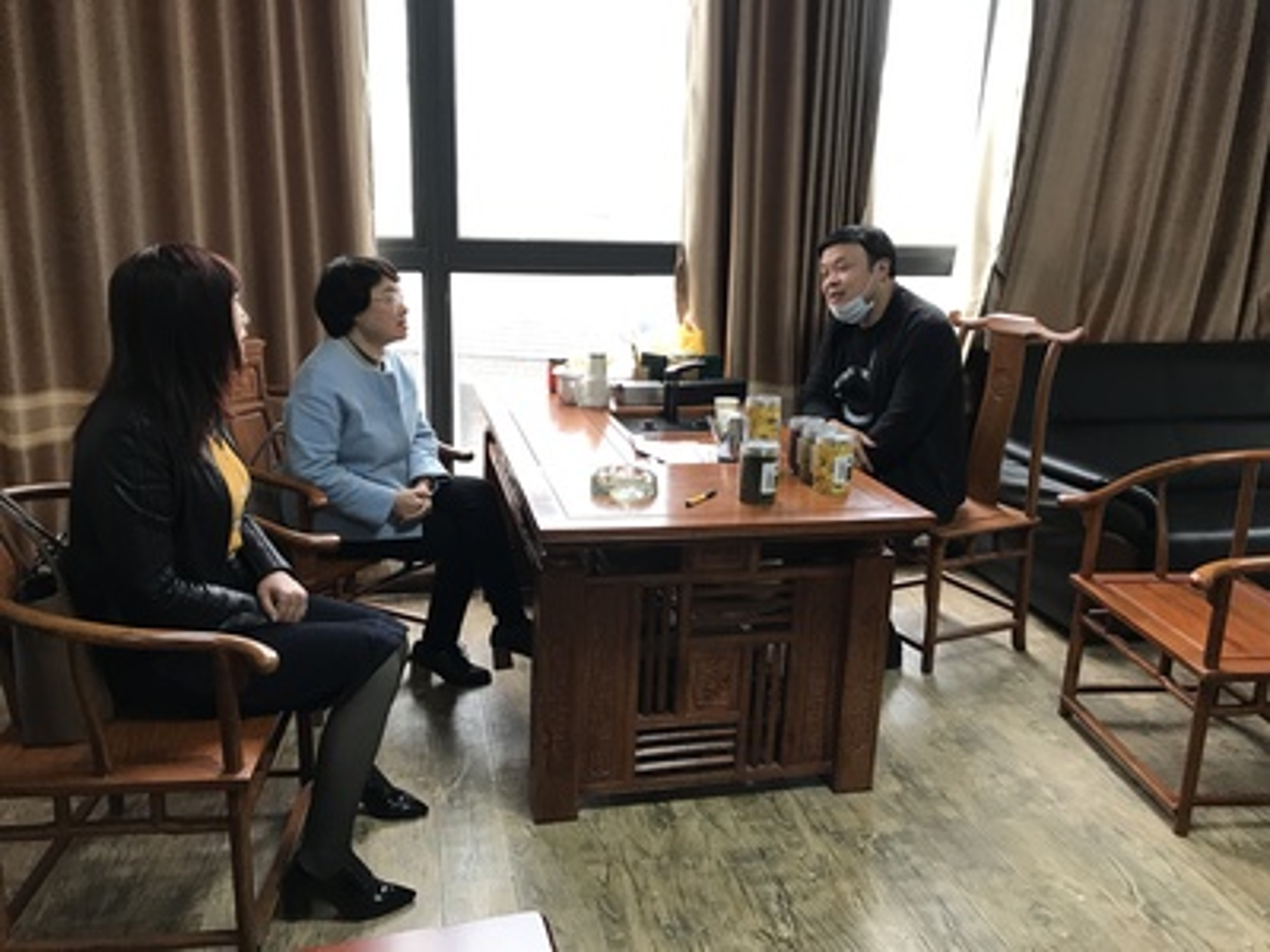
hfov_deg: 63.4
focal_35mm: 28
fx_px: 1027
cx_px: 635
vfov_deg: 49.7
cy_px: 476
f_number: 1.8
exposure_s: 1/25
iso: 32
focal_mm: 3.99
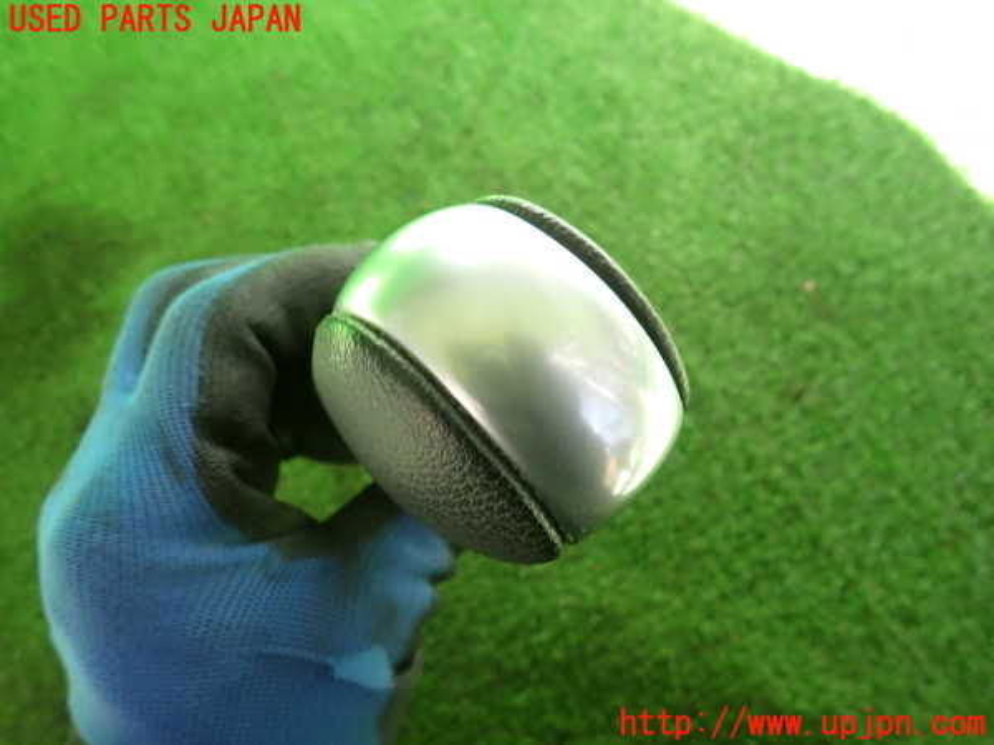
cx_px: 497
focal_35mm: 25
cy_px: 372
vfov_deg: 54.9
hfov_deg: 69.4
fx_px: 718
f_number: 2
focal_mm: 4.5
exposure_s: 1/60
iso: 100
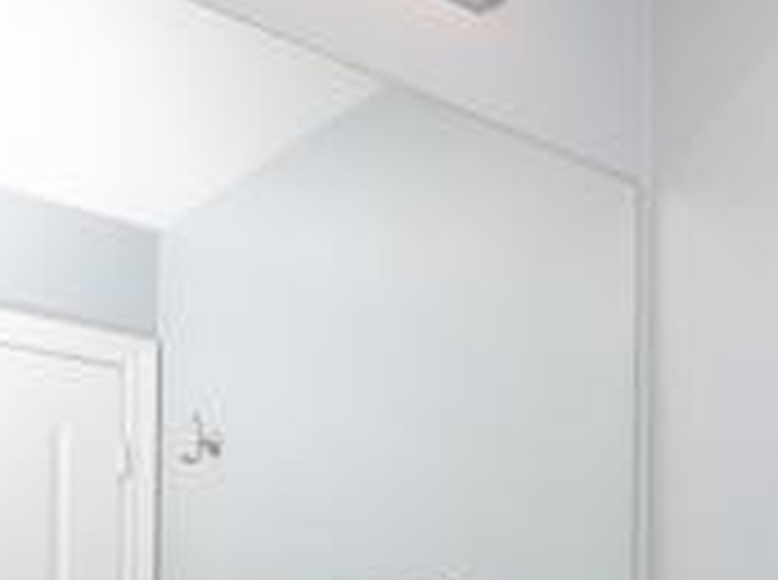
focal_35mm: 57
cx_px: 872
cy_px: 733
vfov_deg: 23.0
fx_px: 1278
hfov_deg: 30.1
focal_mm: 16
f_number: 7.1
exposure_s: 1/250
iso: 320
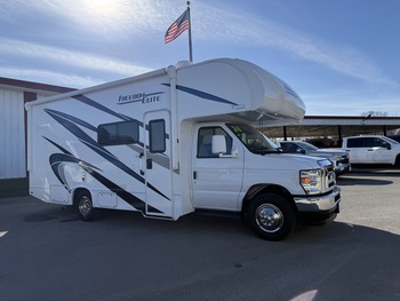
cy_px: 150
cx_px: 200
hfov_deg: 71.6
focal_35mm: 24
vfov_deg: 56.9
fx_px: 278
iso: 100
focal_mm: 6.76
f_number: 1.78
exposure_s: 1/7353
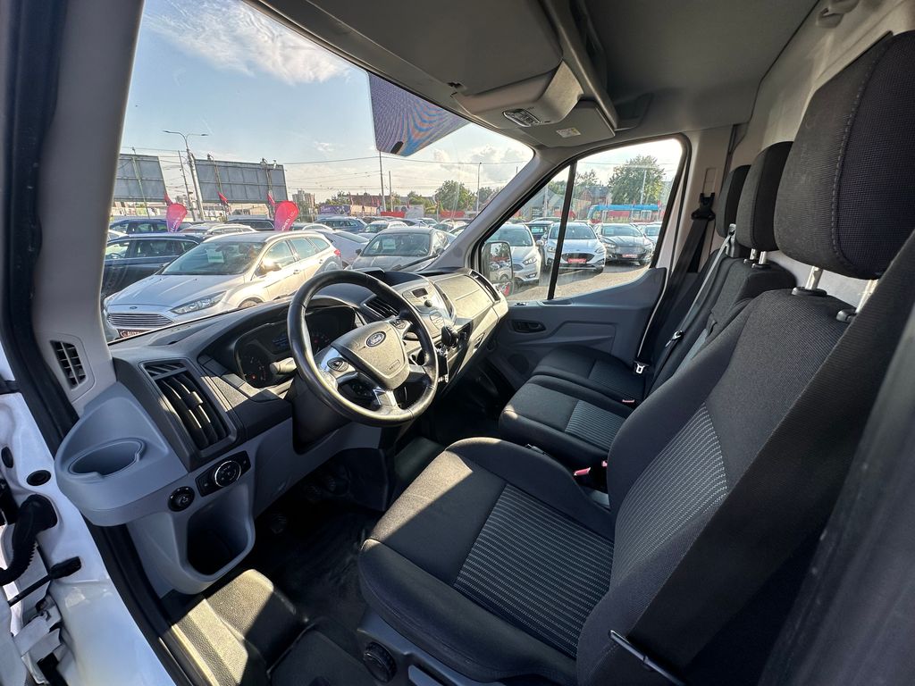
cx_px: 458
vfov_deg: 85.7
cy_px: 343
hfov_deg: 102.1
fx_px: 370
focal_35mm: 14
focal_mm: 2.22
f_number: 2.2
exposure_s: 1/305
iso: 40
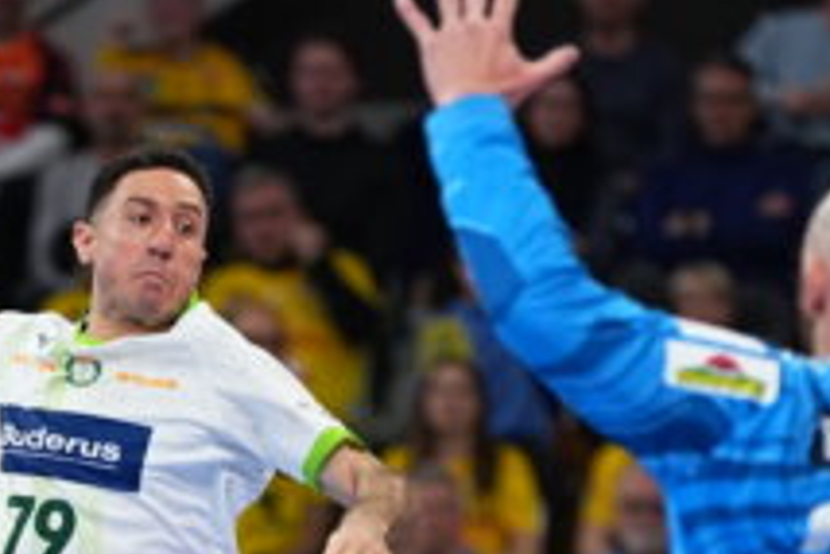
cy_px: 877
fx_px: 11627
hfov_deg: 4.1
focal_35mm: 504
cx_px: 252
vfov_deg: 2.7
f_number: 1.8
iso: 1000
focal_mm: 135
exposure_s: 1/1600
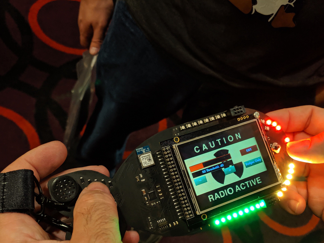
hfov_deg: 52.6
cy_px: 156
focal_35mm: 35
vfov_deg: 40.3
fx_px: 328
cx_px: 159
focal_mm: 4.44
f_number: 1.8
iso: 377
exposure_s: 1/61.6
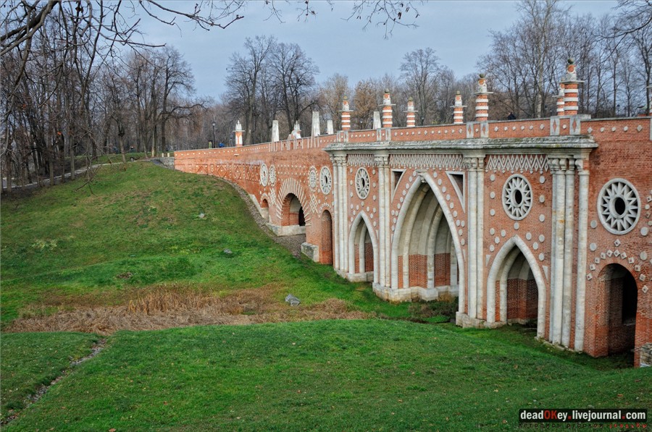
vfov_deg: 36.8
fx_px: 651
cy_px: 216
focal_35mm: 36
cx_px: 326
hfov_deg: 53.2
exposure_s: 1/320
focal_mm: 24
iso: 500
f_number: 8
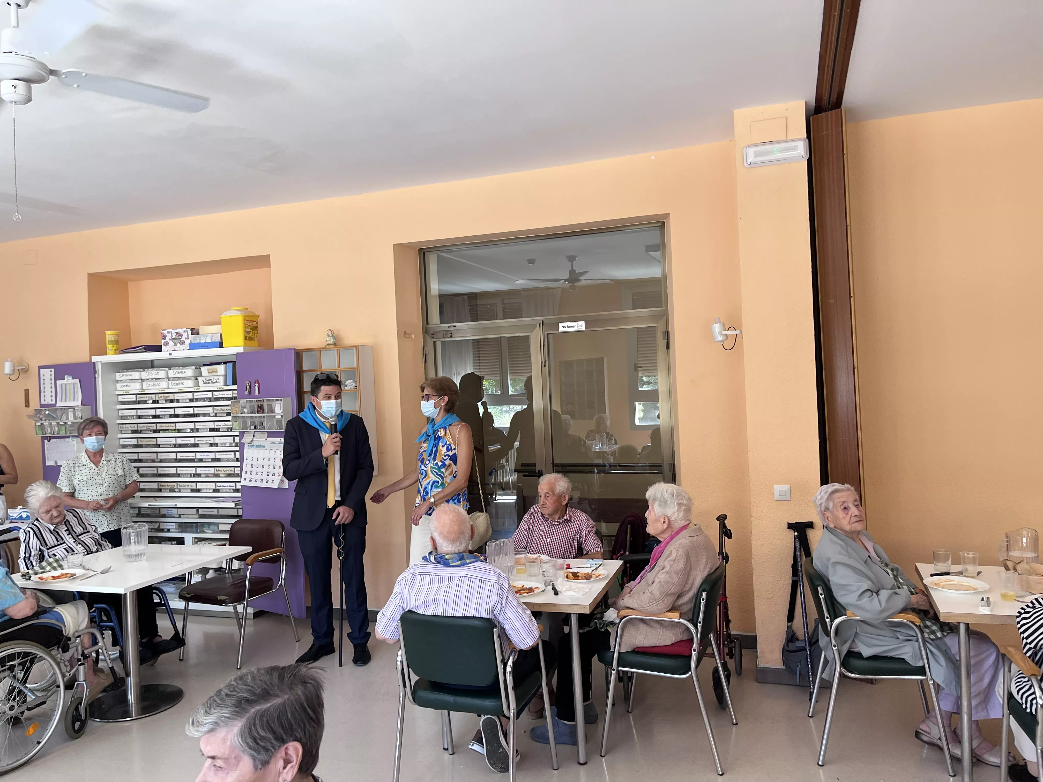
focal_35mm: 26
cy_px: 391
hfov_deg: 67.3
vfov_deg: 53.1
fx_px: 783
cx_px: 522
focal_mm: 5.1
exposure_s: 1/121
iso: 125
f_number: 1.6
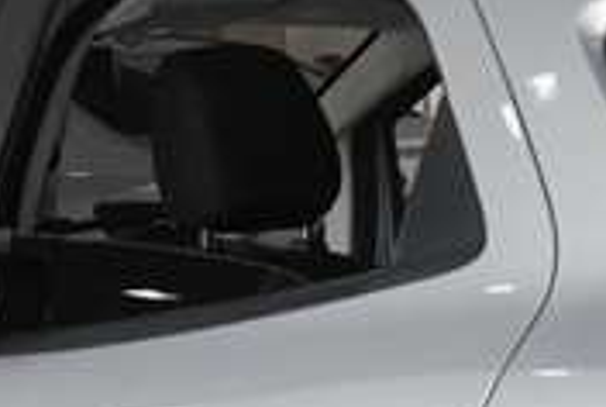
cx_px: 699
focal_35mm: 209
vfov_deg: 6.5
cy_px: 616
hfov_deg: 9.7
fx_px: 3524
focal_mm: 24
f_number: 4
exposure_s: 1/160
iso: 1000
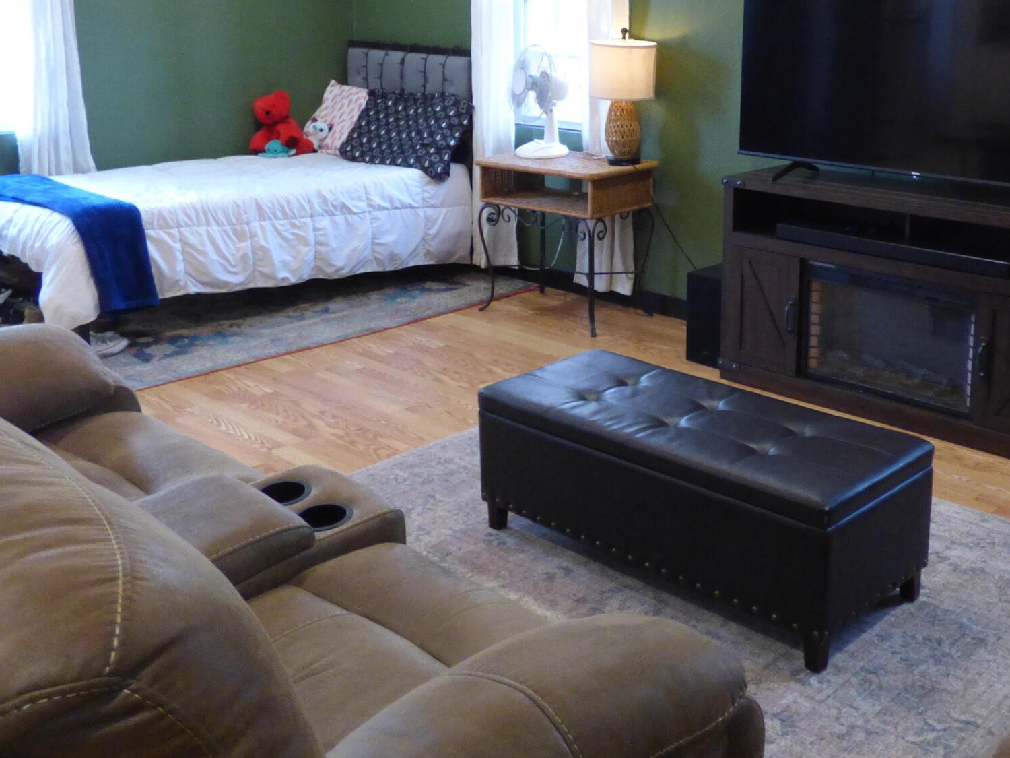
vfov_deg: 35.5
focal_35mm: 40
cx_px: 634
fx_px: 1167
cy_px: 230
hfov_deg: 46.4
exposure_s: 1/20
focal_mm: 3.58
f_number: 2.8
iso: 400
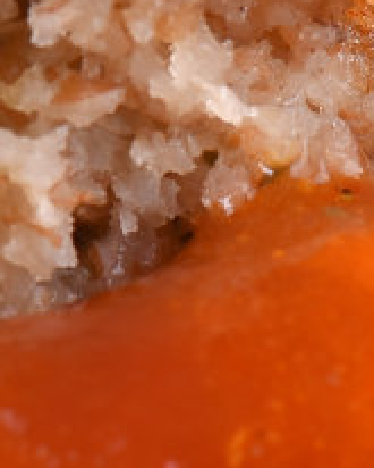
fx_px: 10605
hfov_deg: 2.0
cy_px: 420
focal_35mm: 767
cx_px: 925
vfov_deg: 2.5
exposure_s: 1/160
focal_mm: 105
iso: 100
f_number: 13
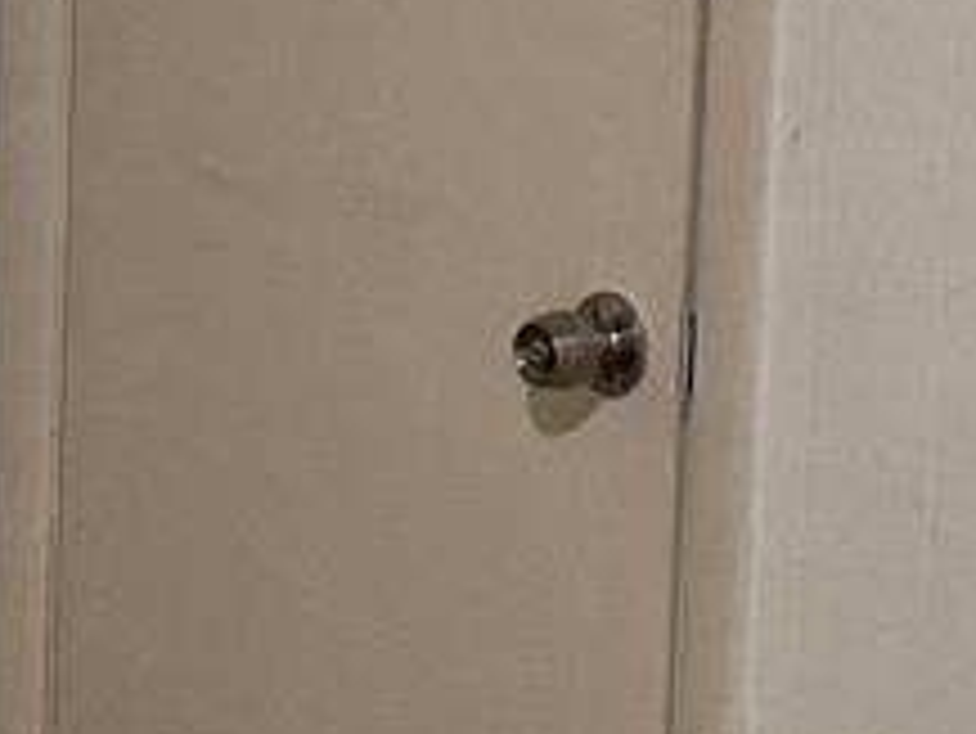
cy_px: 77
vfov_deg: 6.6
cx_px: 481
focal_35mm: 226
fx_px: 6376
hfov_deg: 8.8
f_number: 1.78
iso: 200
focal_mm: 6.86
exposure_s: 1/40
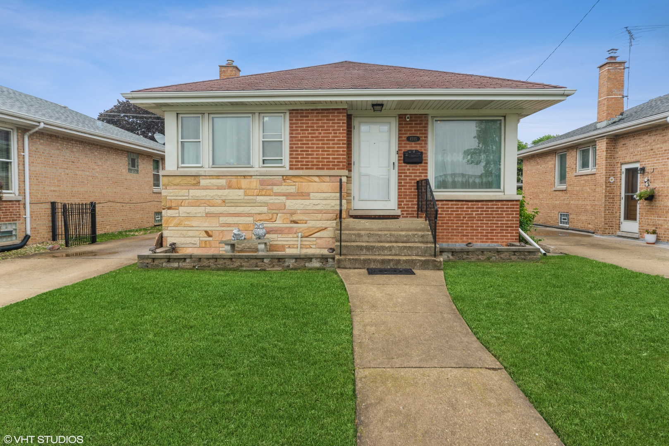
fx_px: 446
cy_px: 223
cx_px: 334
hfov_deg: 73.7
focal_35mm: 24
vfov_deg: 53.2
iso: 400
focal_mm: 24
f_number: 8
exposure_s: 1/160
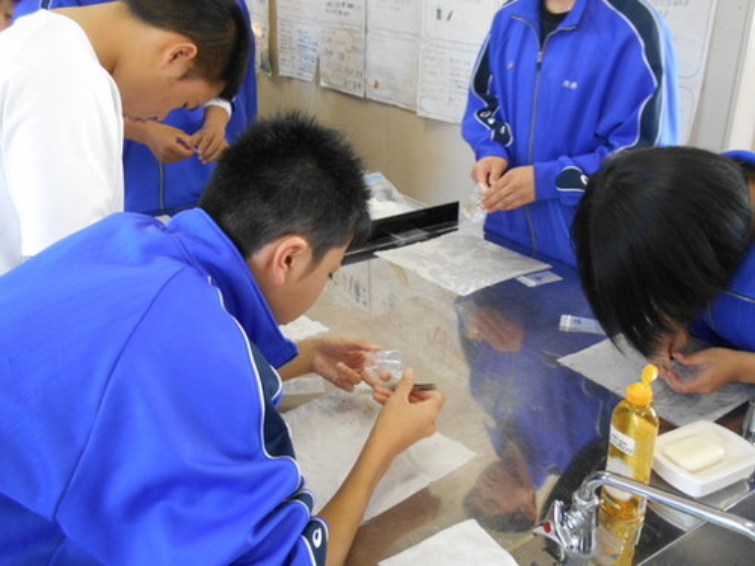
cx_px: 378
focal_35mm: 35
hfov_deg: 52.6
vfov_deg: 40.7
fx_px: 763
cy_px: 283
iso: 280
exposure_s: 1/30
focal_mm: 6.3
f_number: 3.7
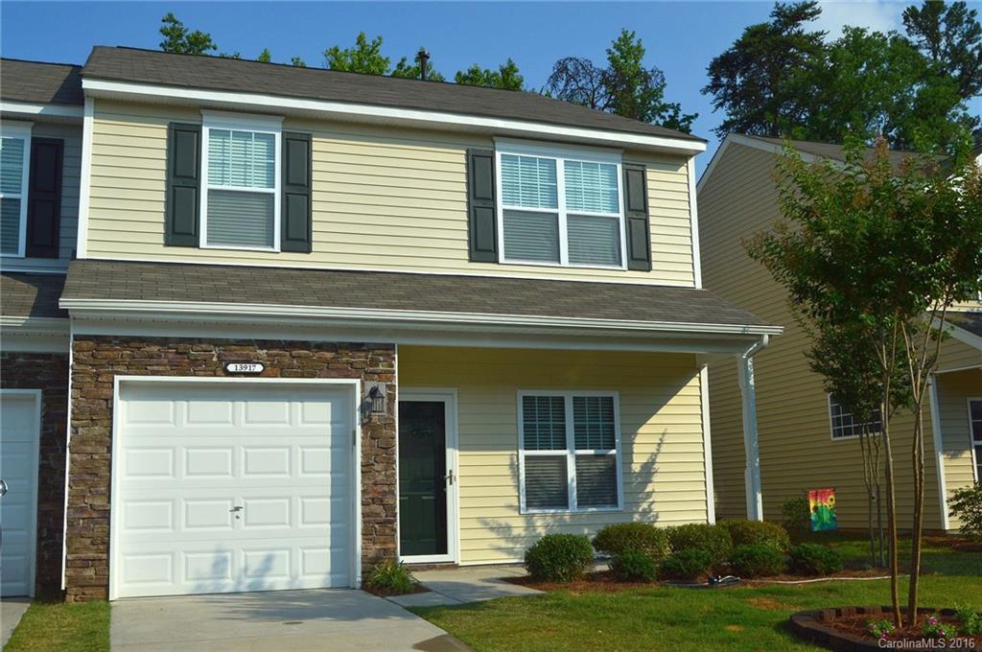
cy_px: 326
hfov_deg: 53.2
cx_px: 491
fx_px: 981
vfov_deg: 36.8
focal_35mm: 36
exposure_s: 1/500
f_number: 11
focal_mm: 24
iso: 320
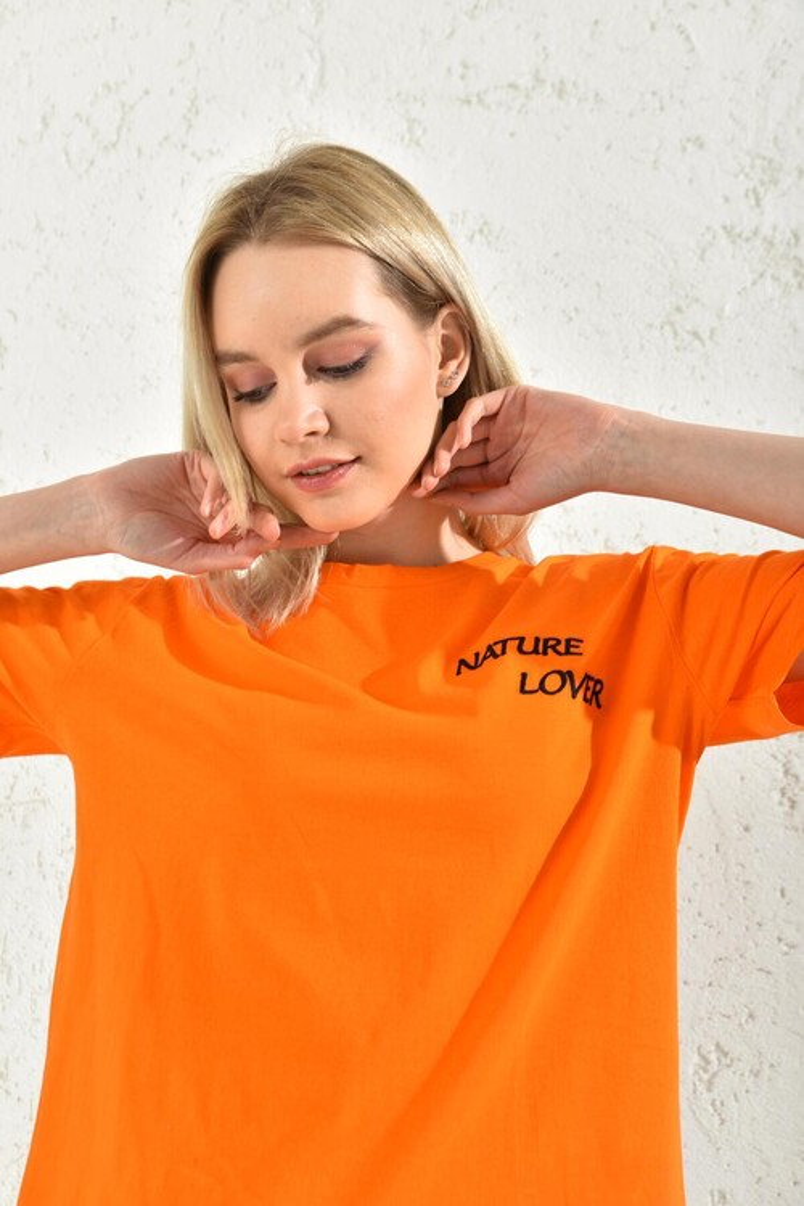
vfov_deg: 44.5
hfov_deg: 30.5
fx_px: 1474
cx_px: 402
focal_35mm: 44
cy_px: 603
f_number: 7.1
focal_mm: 44
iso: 100
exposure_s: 1/160
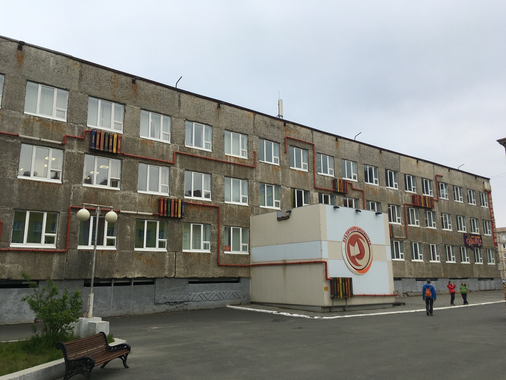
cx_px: 253
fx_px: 424
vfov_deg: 48.2
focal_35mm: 29
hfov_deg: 61.7
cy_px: 190
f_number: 2.2
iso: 25
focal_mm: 4.15
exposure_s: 1/569
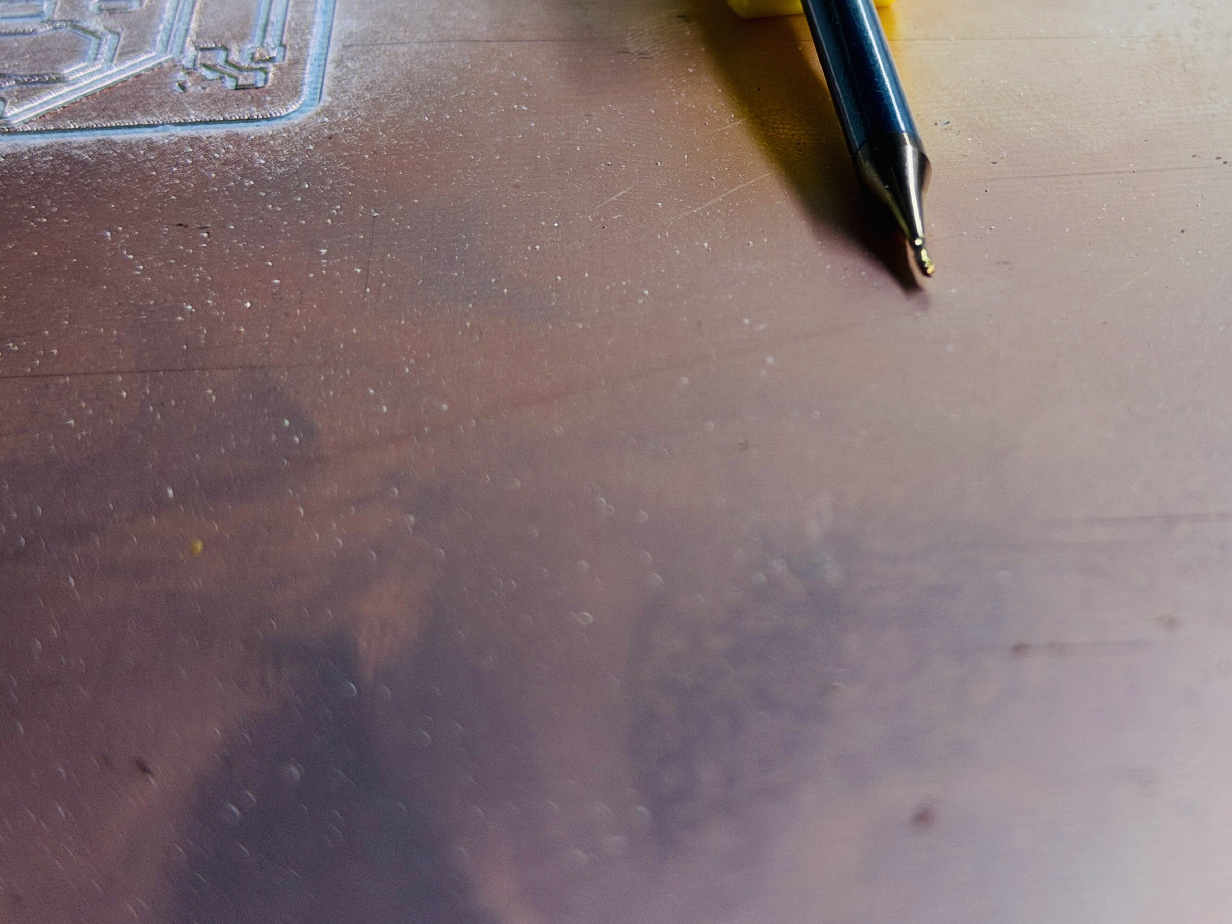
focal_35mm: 81
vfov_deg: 18.0
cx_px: 833
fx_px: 2883
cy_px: 183
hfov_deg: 24.0
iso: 80
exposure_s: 1/452
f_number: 1.78
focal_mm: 6.76
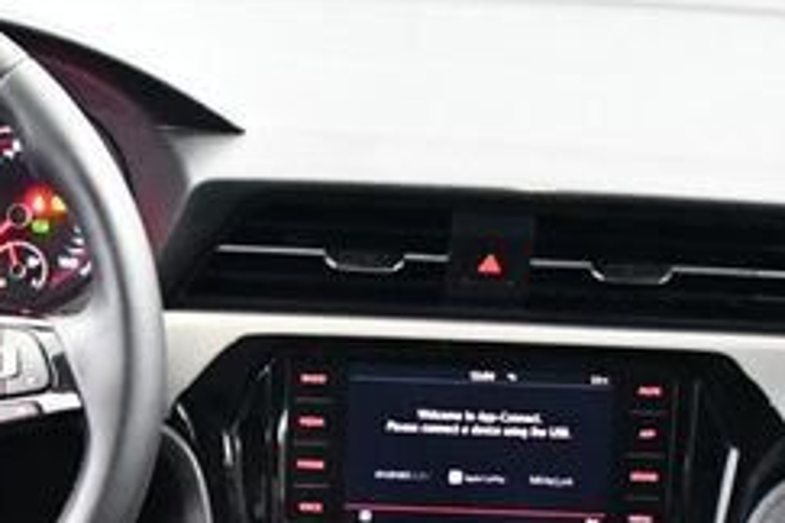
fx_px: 2071
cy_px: 559
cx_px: 116
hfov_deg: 21.1
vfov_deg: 14.1
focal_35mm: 95
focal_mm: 18
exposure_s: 1/60
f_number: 3.5
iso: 6400
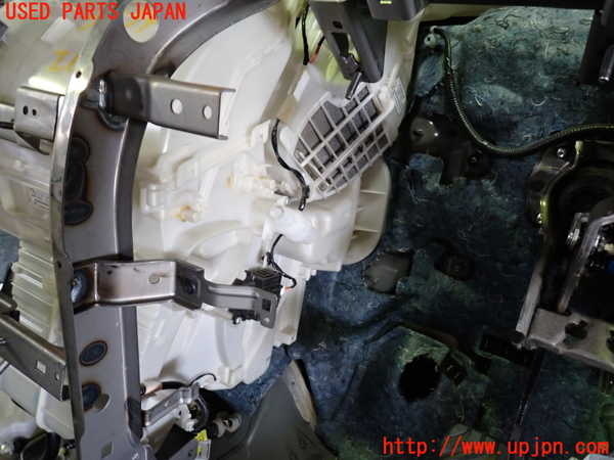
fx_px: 443
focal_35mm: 25
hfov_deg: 69.4
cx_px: 307
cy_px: 230
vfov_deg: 54.9
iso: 250
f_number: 2
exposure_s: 1/30
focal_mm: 4.5
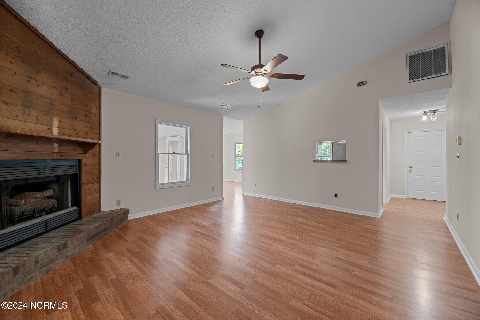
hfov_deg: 104.3
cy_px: 160
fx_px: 187
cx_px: 240
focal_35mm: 14
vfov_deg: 81.2
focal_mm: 14
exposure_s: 2
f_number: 9
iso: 400
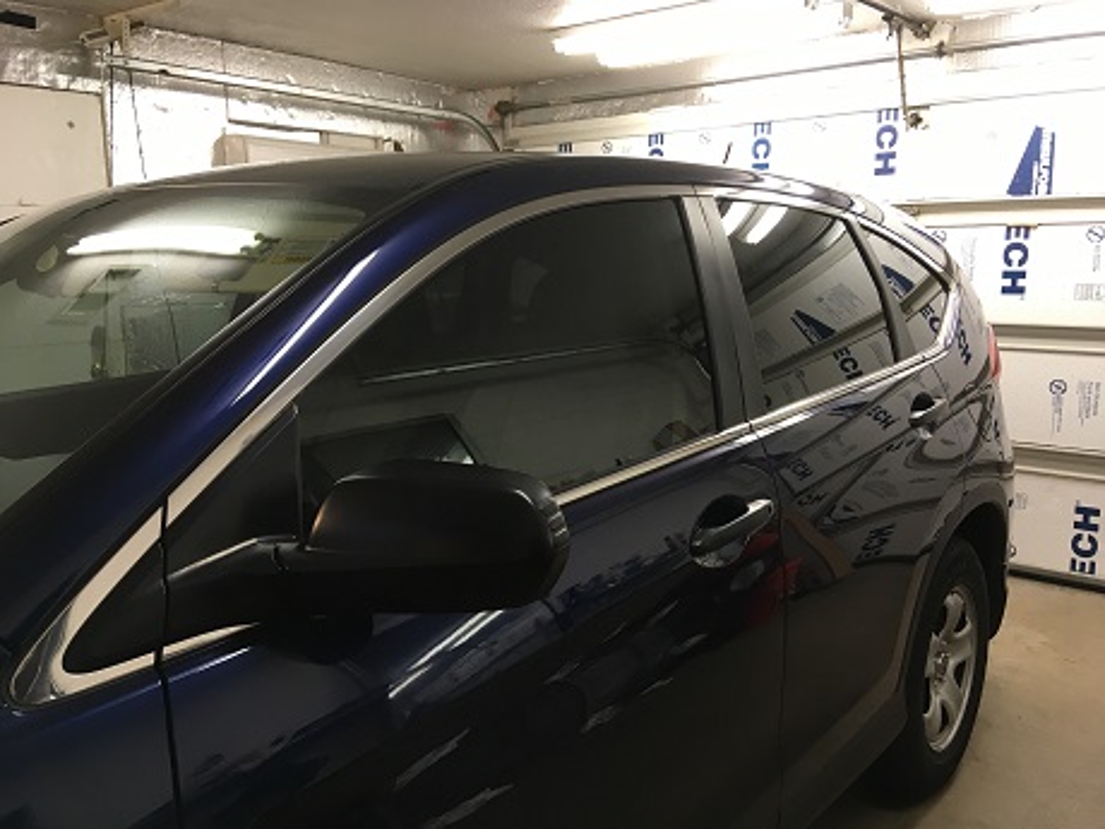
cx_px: 552
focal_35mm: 29
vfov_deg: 48.2
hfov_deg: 61.7
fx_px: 926
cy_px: 414
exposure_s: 1/30
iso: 50
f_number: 2.2
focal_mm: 4.15
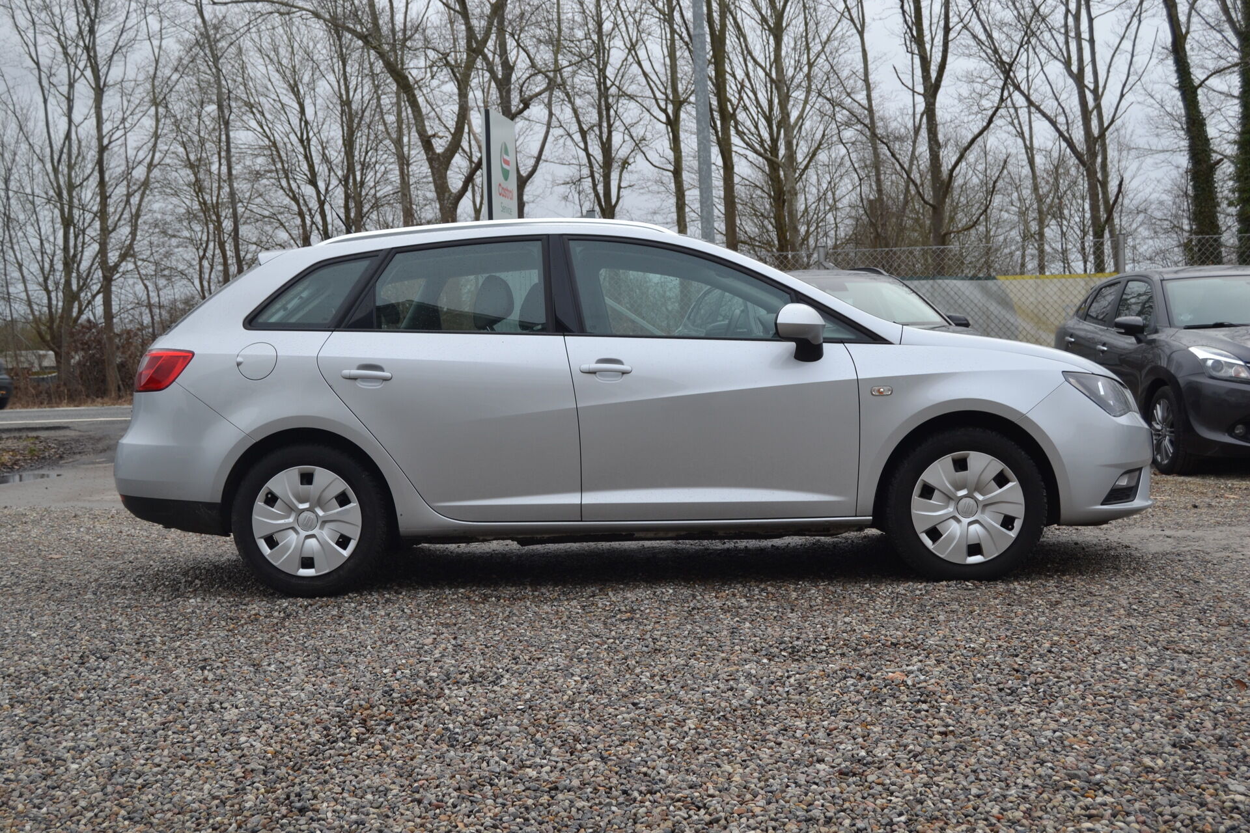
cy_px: 416
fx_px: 1458
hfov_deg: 46.4
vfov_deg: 31.9
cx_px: 625
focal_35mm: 42
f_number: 6.3
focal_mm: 28
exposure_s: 1/160
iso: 100
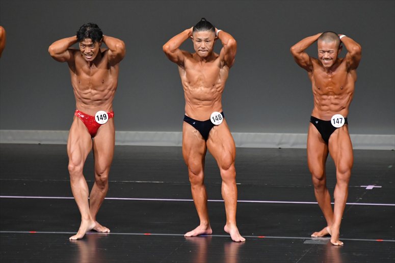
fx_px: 4113
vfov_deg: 3.7
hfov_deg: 5.5
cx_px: 198
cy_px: 132
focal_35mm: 375
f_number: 5.6
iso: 4000
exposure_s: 1/400
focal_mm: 250
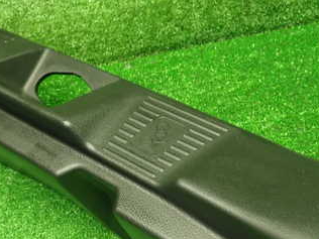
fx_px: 525
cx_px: 115
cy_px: 169
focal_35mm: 57
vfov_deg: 25.4
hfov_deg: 33.6
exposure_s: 1/30
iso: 320
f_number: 2.3
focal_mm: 5.4
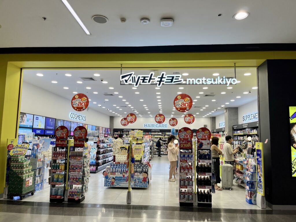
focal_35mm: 26
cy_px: 111
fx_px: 222
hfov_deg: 67.3
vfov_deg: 53.1
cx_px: 148
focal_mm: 5.1
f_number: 1.6
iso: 40
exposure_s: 1/129
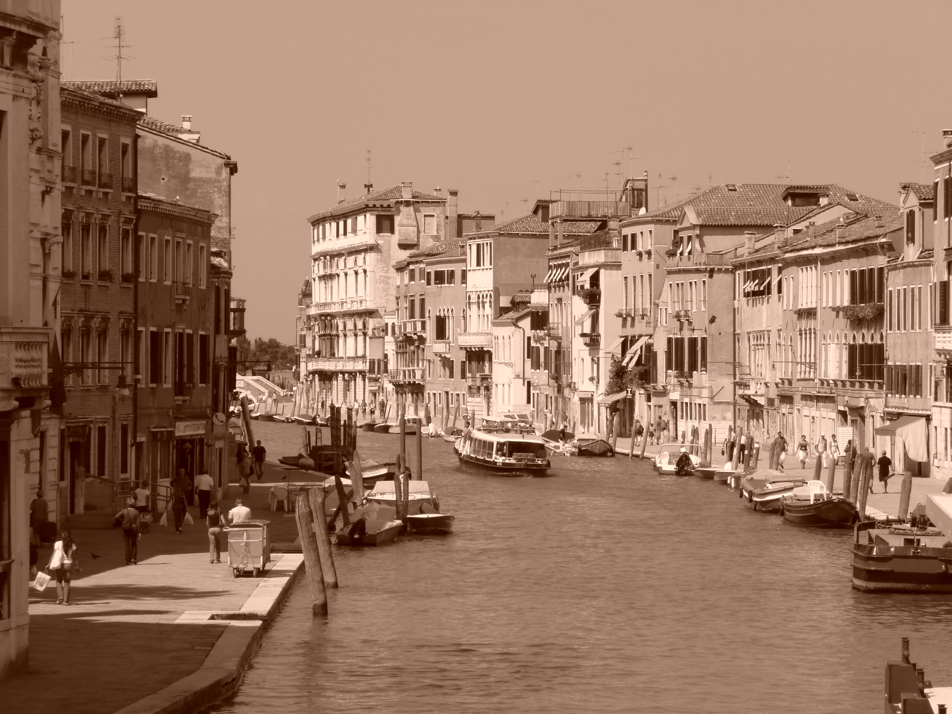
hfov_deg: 14.0
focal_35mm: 141
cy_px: 357
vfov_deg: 10.5
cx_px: 476
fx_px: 3878
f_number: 4.8
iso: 100
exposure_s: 1/800
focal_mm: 23.1
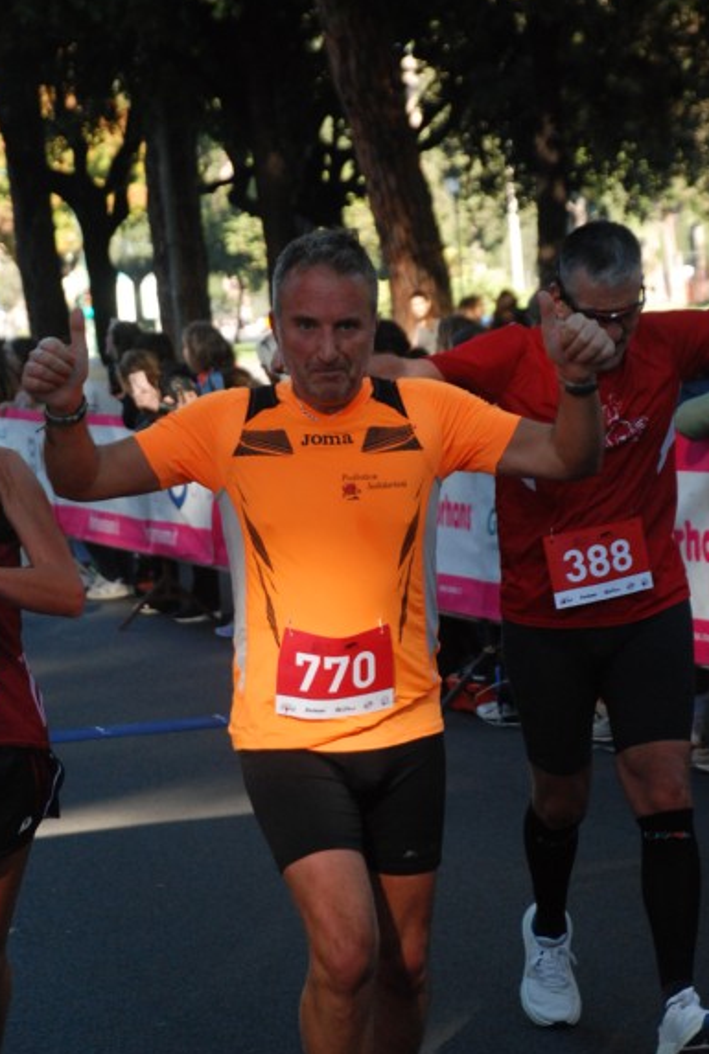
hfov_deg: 10.3
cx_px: 347
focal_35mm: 134
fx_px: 3923
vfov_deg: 15.3
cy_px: 528
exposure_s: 1/500
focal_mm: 85
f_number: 5.6
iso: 1000
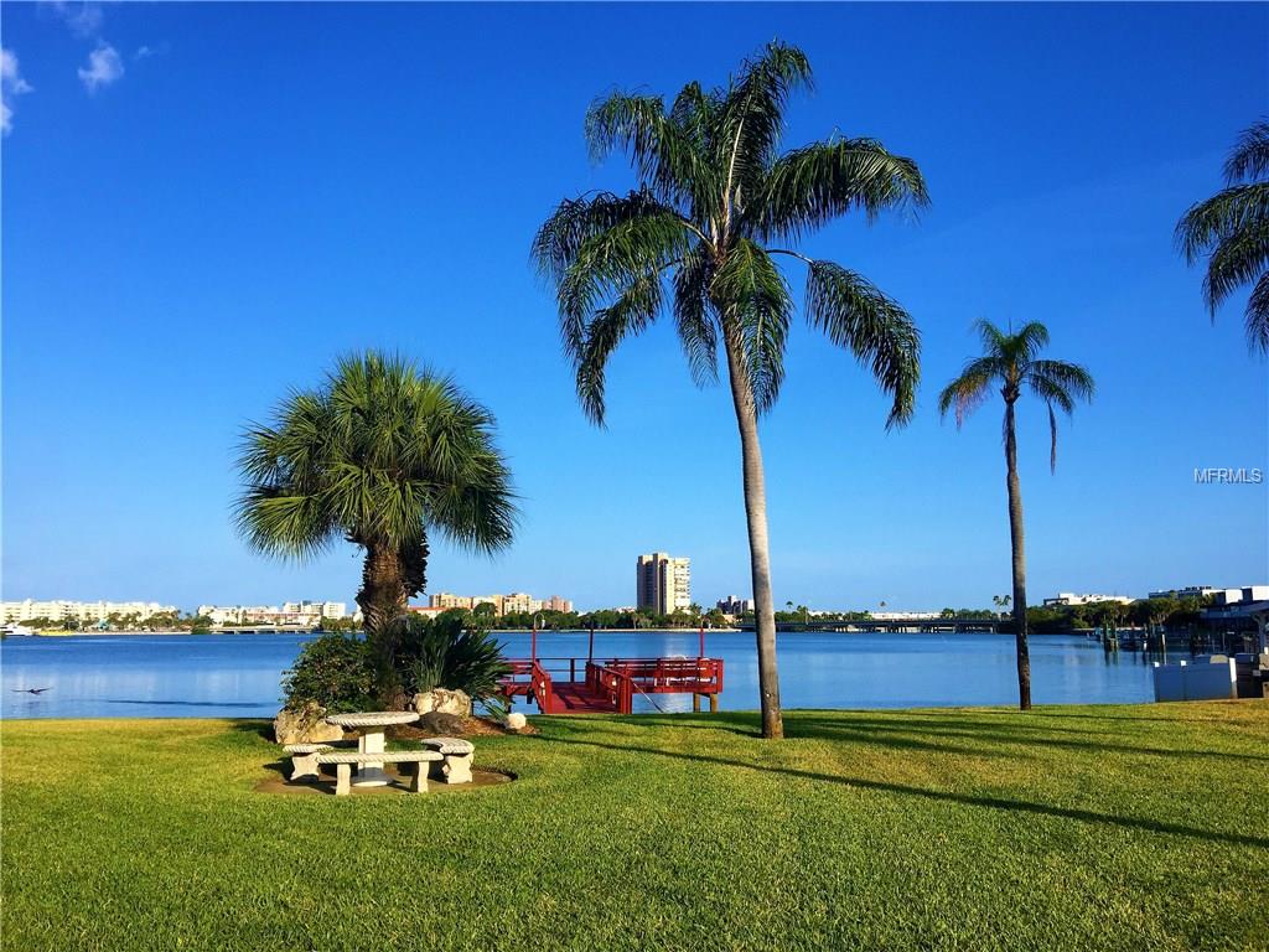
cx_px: 634
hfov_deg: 61.7
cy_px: 476
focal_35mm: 29
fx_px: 1063
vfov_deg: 48.2
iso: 32
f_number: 2.2
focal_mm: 4.15
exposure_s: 1/1883
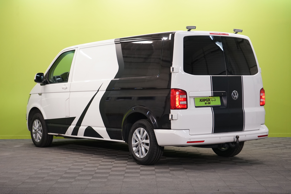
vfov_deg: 19.5
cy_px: 97
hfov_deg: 28.8
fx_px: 566
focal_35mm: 70
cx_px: 146
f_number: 5.6
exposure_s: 1/100
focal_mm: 70
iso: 1250
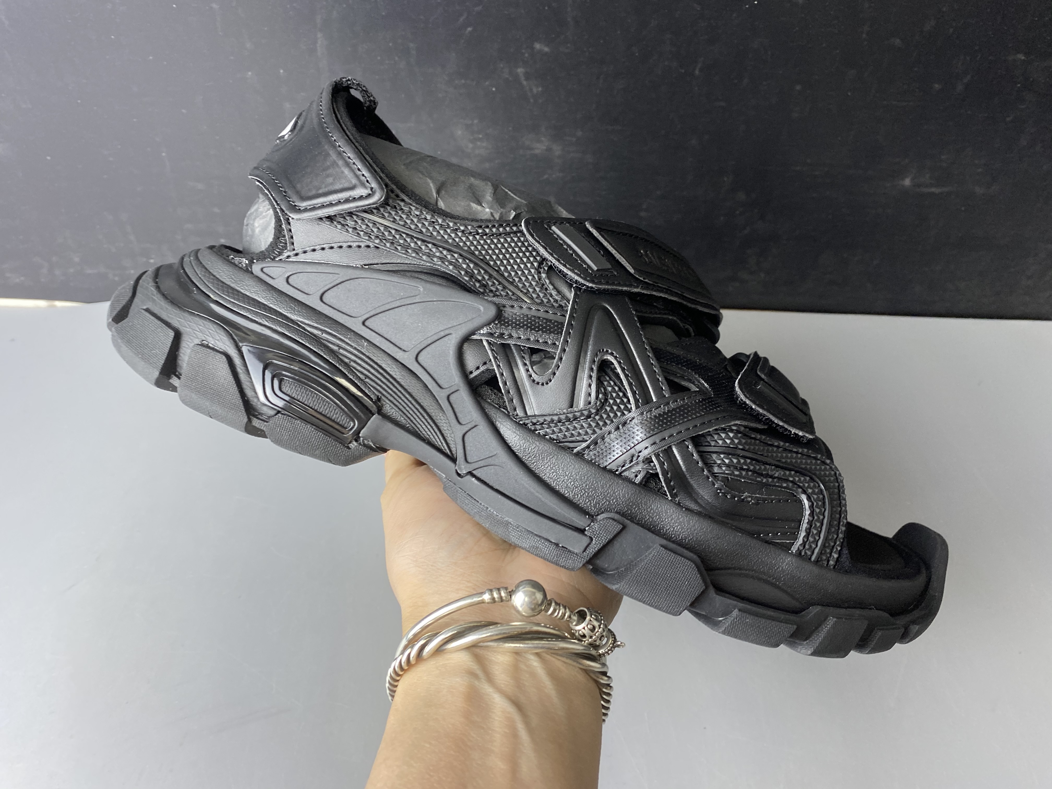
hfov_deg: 67.3
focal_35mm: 26
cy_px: 394
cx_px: 526
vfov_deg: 53.1
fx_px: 790
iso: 100
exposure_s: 1/50
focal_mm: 4.25
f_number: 1.8
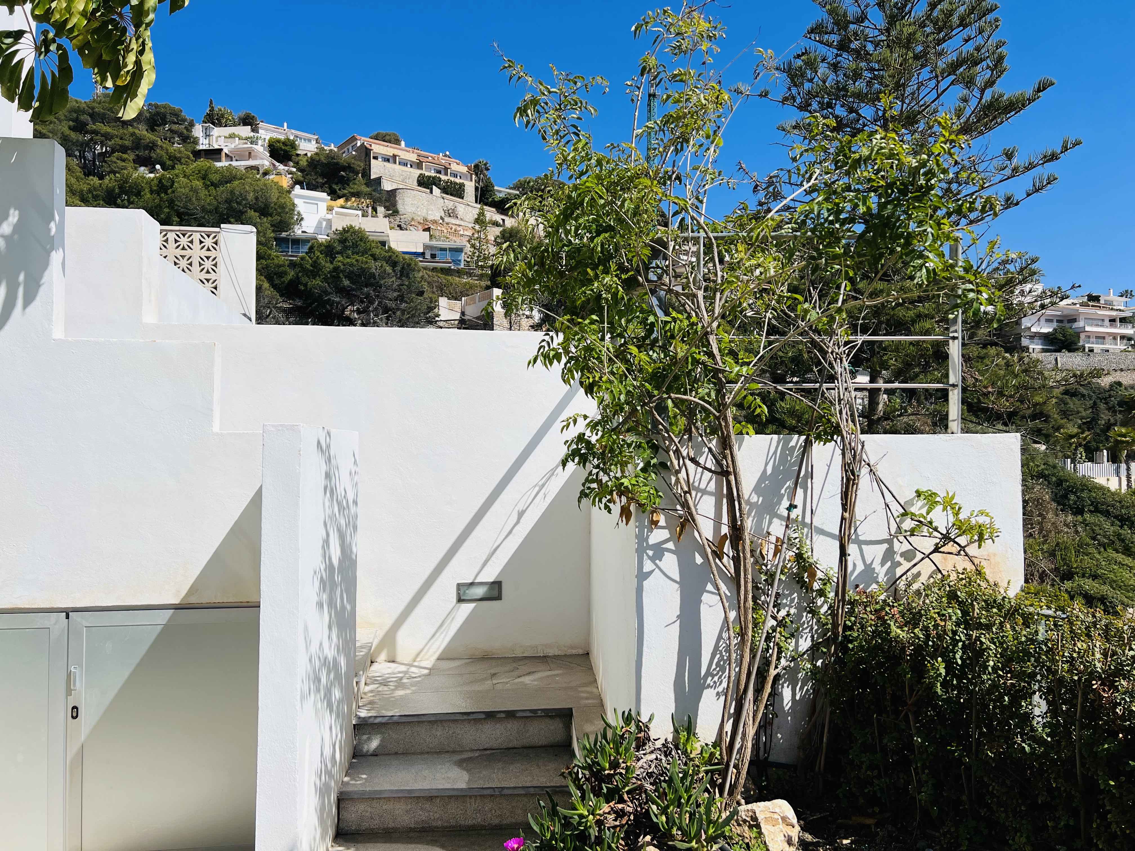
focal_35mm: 26
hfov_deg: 67.3
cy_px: 426
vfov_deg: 53.1
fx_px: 852
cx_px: 568
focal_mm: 5.7
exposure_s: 1/9434
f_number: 1.5
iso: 50
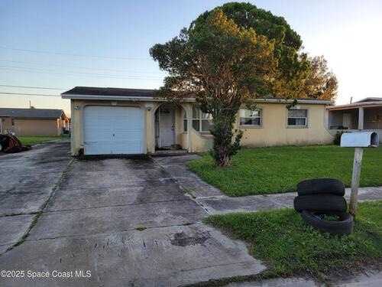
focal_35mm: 26
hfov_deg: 67.3
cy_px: 144
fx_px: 287
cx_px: 191
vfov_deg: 53.1
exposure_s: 1/298
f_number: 1.8
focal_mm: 5.4
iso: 40
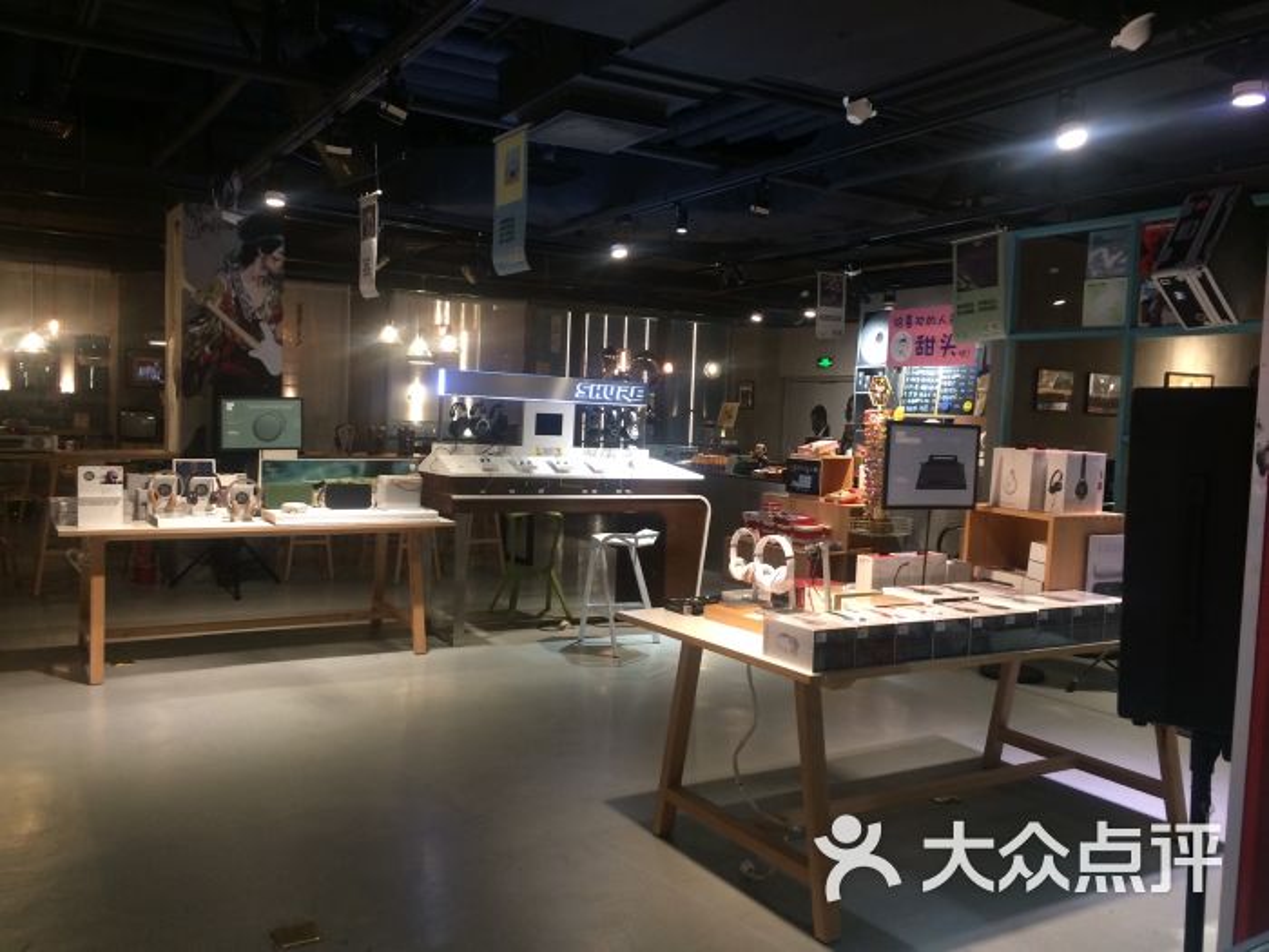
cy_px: 476
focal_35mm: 29
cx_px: 634
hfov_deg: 61.7
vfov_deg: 48.2
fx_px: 1063
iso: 160
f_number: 2.2
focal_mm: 4.15
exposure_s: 1/33
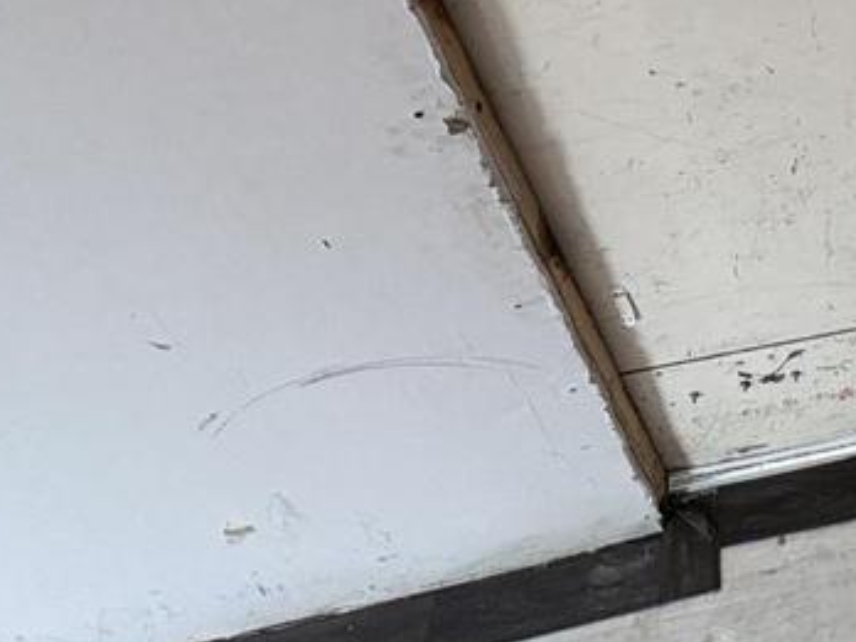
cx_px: 876
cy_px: -121
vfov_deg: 32.9
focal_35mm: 36
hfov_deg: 43.3
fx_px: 890
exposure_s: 1/60
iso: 320
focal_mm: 2.22
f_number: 2.2
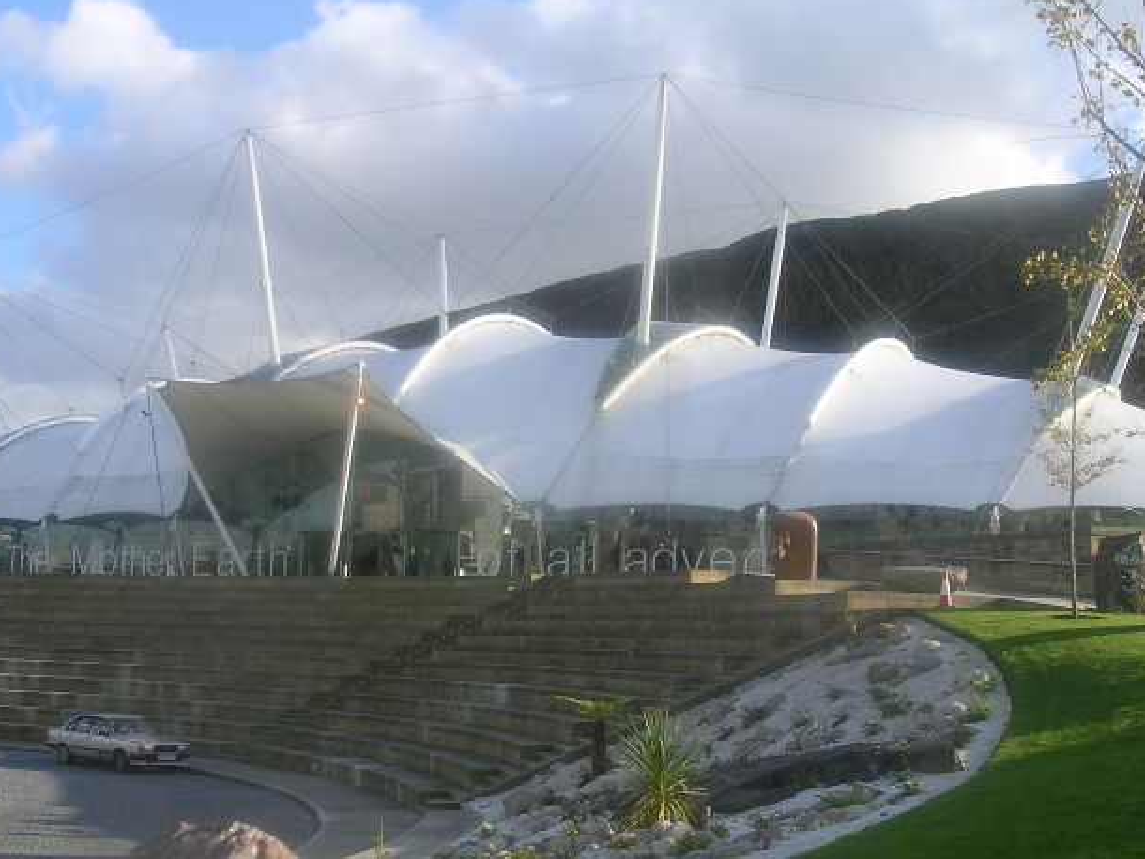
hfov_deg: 41.2
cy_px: 420
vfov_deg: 31.5
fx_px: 1522
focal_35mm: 46
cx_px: 522
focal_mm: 5.8
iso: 100
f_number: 5.6
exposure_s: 1/144
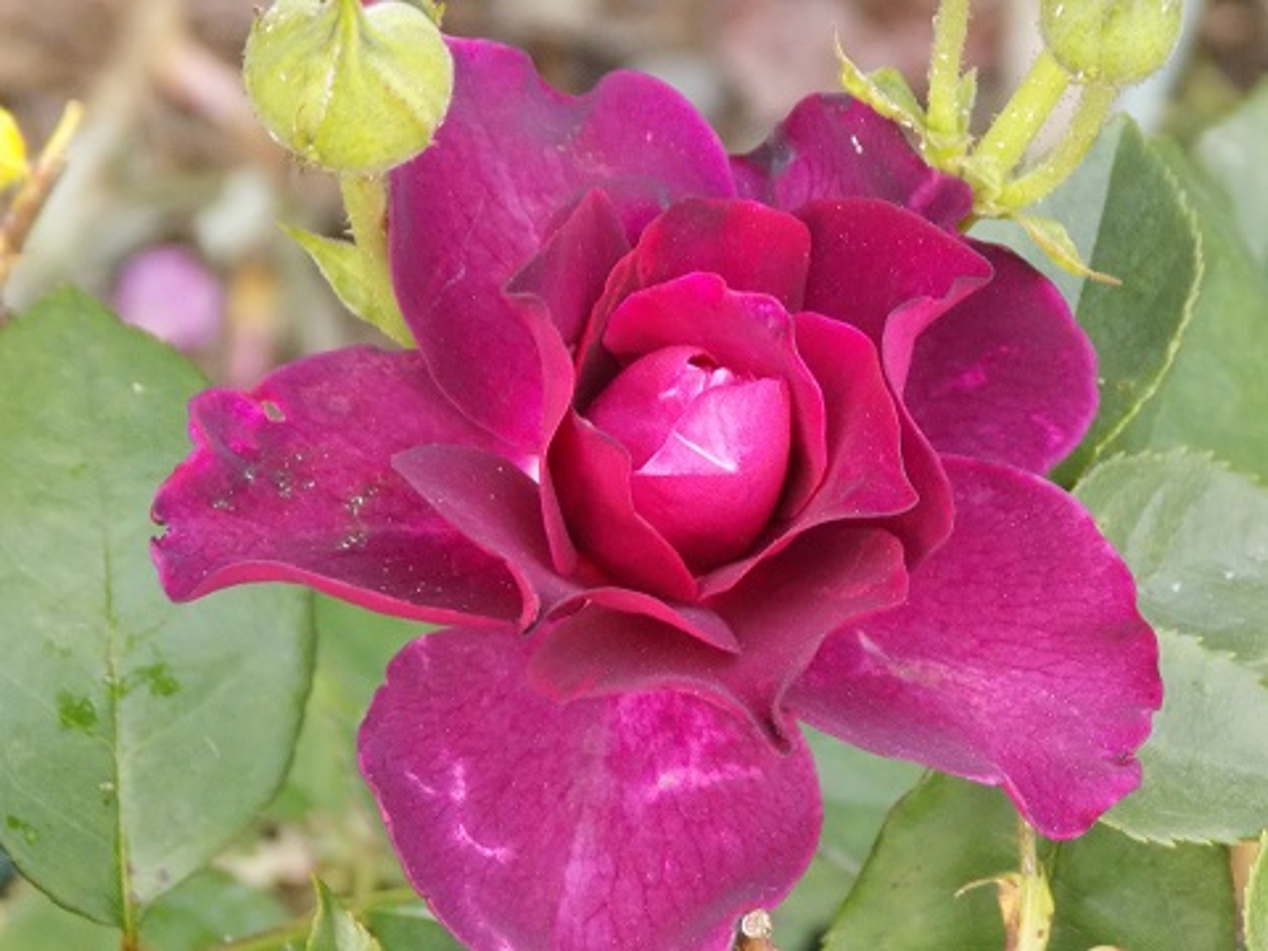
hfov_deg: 7.1
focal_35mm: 280
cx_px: 634
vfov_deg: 5.3
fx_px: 10257
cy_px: 476
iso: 400
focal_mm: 49.7
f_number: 5.8
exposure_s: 1/30
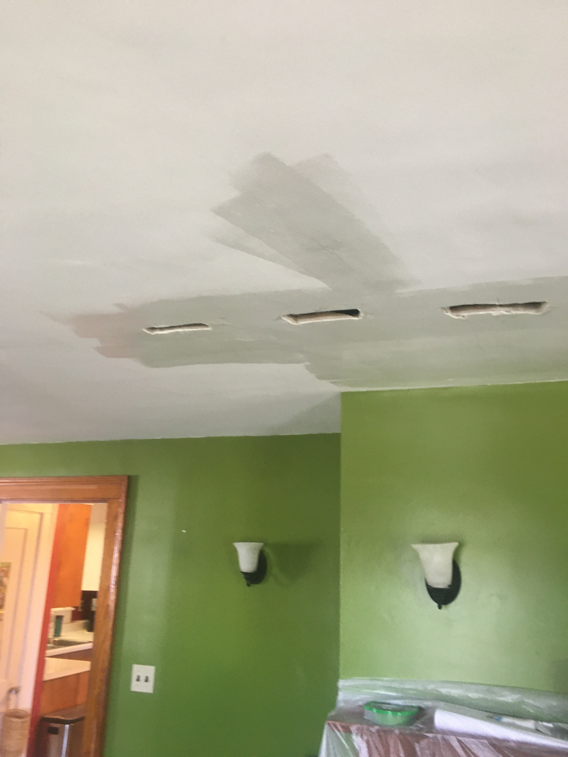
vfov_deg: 61.7
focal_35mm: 29
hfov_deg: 48.2
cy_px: 378
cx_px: 284
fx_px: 634
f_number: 2.2
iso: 100
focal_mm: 4.15
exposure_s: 1/30
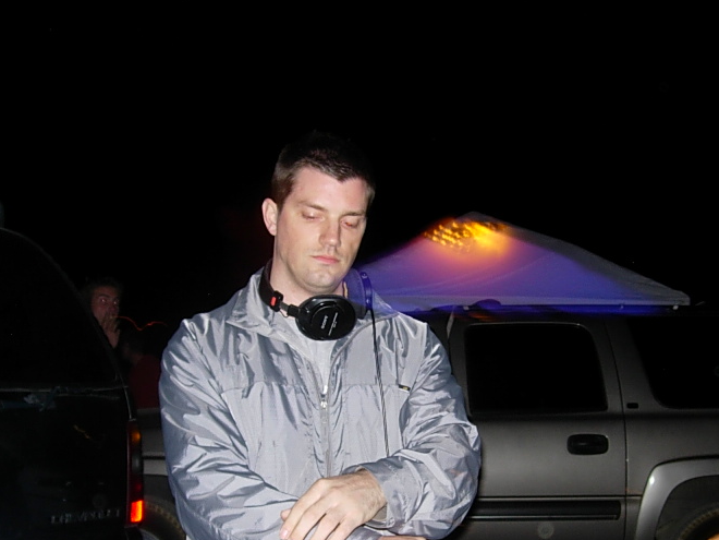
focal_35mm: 59
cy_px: 369
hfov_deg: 32.6
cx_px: 434
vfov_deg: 24.7
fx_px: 1225
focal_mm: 7.8
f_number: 2.8
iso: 79
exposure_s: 1
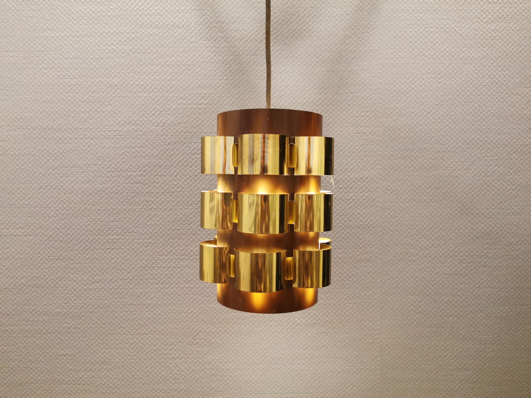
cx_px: 266
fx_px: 414
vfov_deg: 51.4
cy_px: 199
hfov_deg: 65.3
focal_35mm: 27
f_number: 1.6
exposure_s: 1/50
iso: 320
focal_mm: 5.56
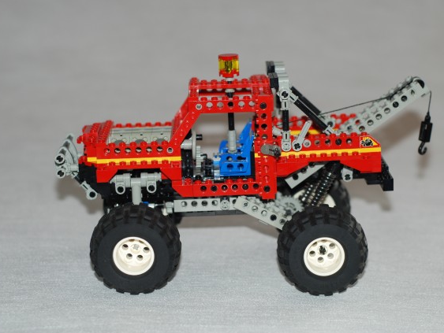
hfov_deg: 23.8
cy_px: 167
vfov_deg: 18.0
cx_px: 229
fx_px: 1052
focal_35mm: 82
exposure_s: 1/60
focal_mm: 50
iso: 200
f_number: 2.8
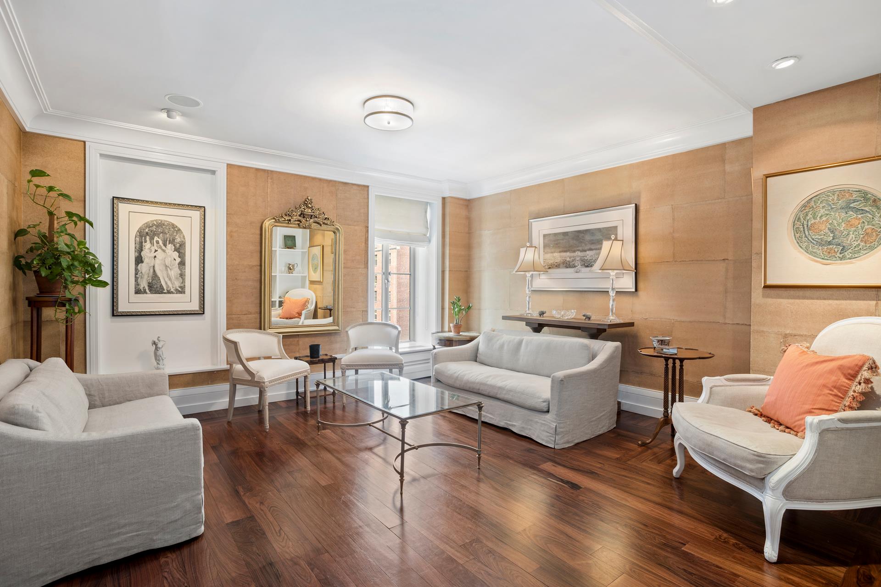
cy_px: 294
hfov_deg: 93.3
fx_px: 416
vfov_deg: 70.4
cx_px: 440
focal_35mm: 17
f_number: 8
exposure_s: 1.6
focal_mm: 17
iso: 100
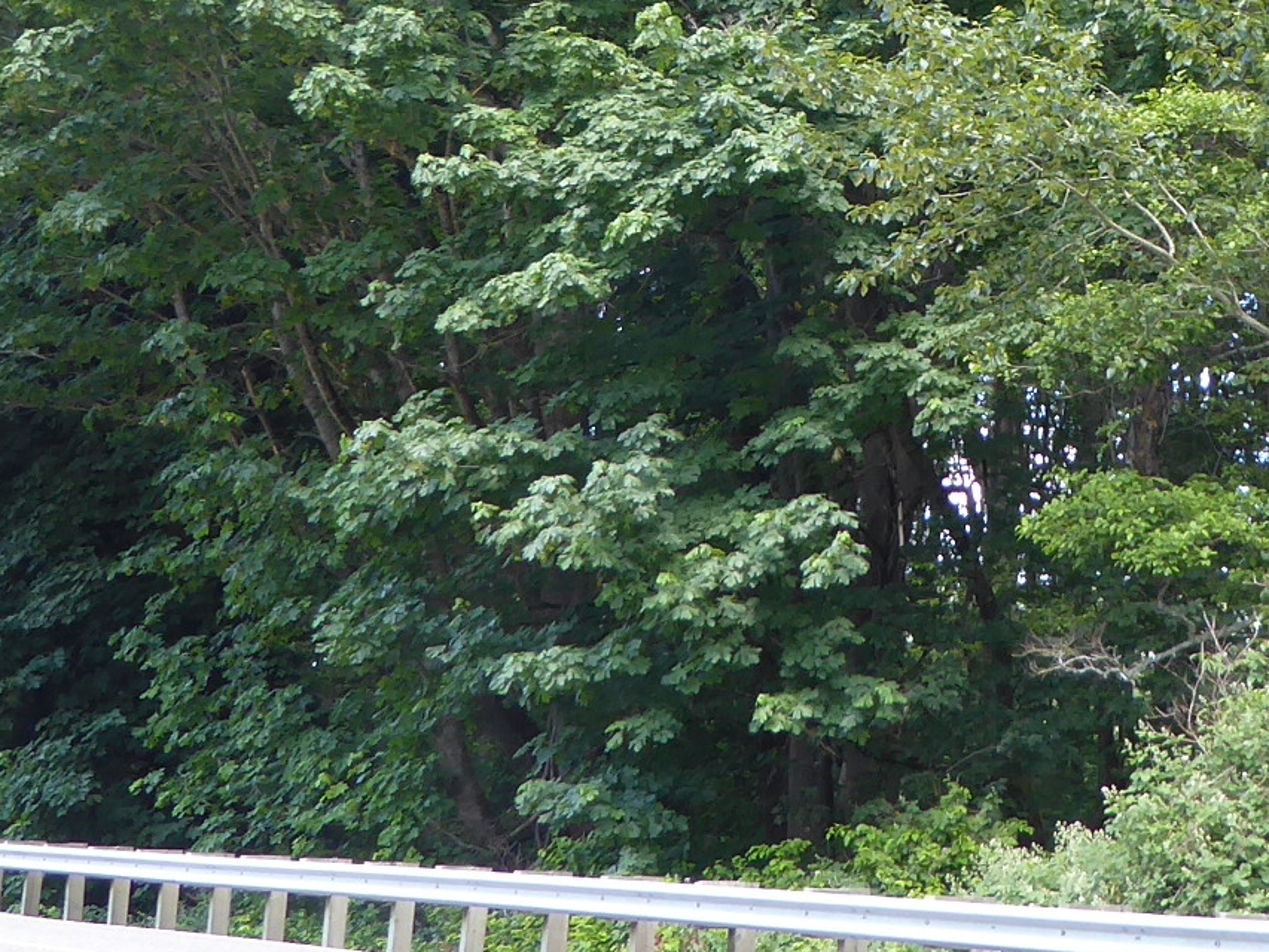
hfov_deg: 19.1
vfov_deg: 14.4
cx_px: 1001
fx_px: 3740
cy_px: 79
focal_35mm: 102
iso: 100
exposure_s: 1/60
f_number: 3.6
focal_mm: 5.8
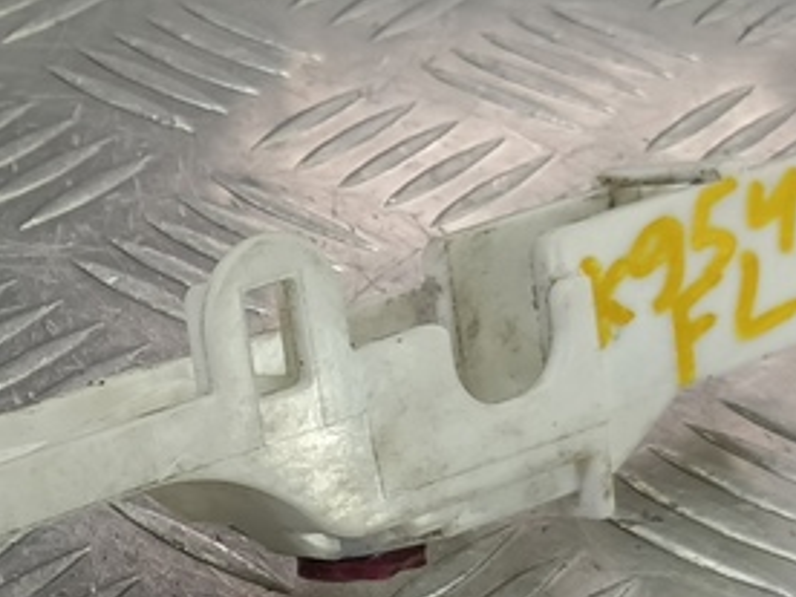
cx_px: -326
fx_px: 2300
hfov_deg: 17.9
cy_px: 721
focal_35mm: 100
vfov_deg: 14.3
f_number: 1.6
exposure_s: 1/50
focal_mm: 4.11
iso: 88
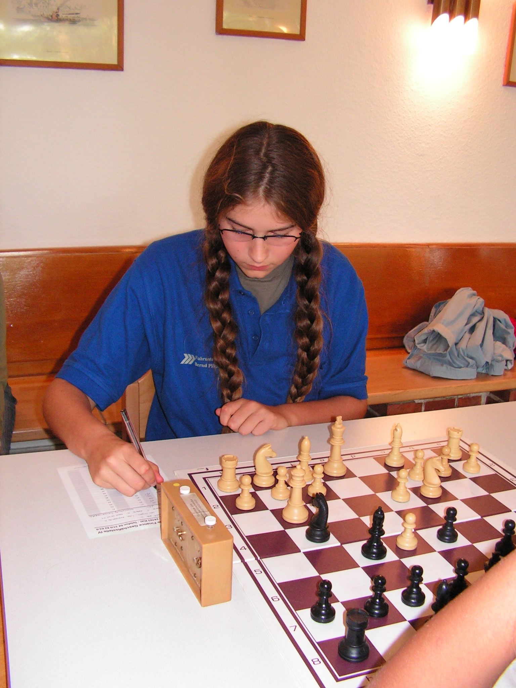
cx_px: 258
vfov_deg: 51.4
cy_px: 344
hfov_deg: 39.7
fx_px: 716
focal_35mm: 36
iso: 200
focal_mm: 6
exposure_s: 1/40
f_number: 3.2
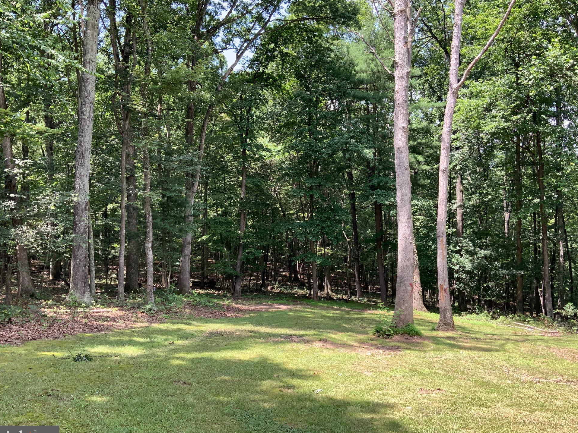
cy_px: 219
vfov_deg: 45.4
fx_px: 518
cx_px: 293
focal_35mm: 31
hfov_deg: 58.3
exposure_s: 1/245
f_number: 1.8
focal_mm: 3
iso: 16
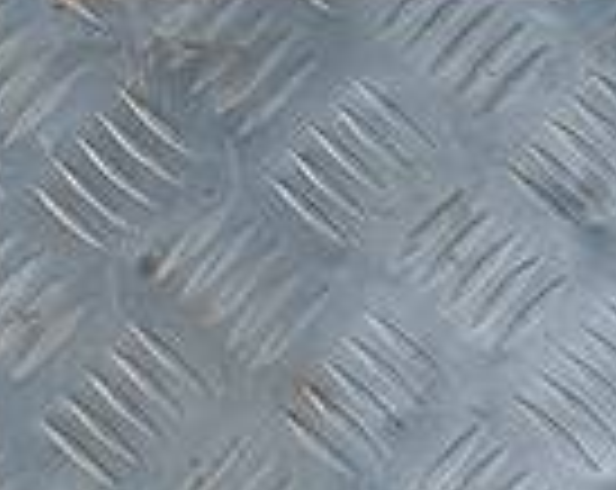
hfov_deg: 10.5
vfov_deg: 8.2
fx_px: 3329
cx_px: 76
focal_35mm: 183
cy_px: -247
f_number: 1.8
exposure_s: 1/100
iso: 25
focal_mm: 4.6
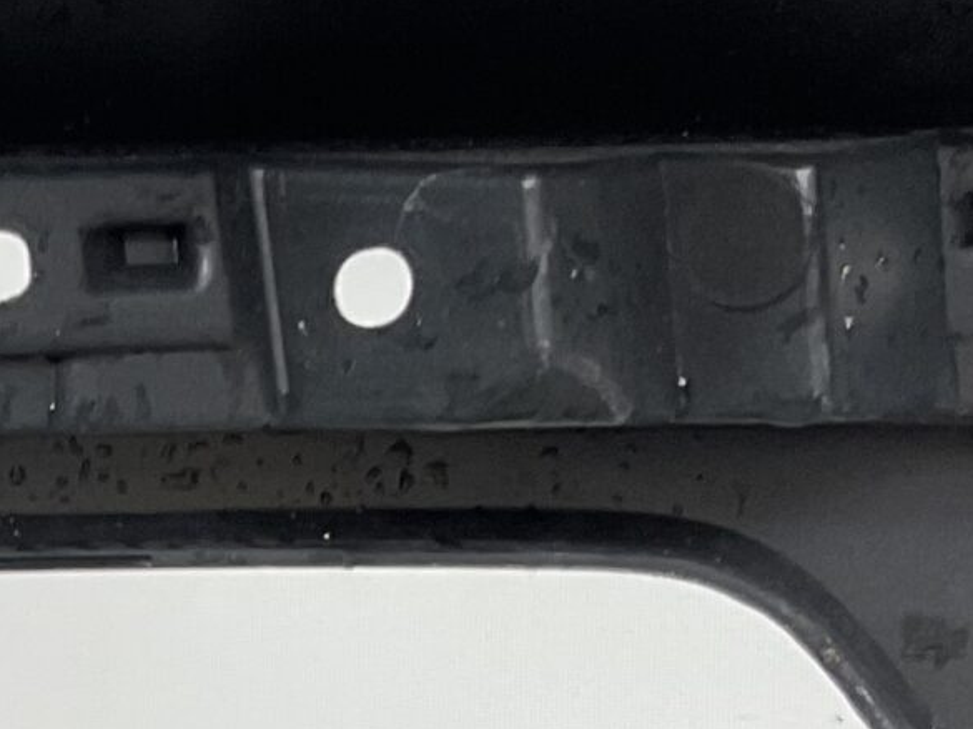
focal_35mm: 127
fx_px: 3568
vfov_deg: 10.5
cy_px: 1588
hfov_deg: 14.7
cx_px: -349
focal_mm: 3
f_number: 1.8
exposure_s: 1/180
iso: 16
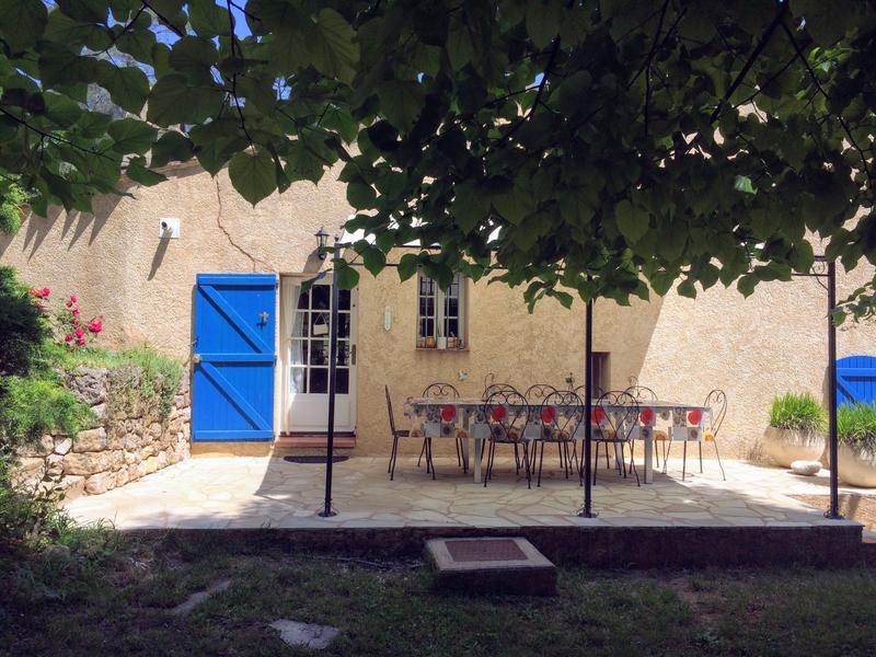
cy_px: 328
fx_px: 734
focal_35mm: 29
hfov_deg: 61.7
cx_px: 438
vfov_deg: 48.2
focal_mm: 4.15
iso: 32
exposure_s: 1/1580
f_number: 2.2
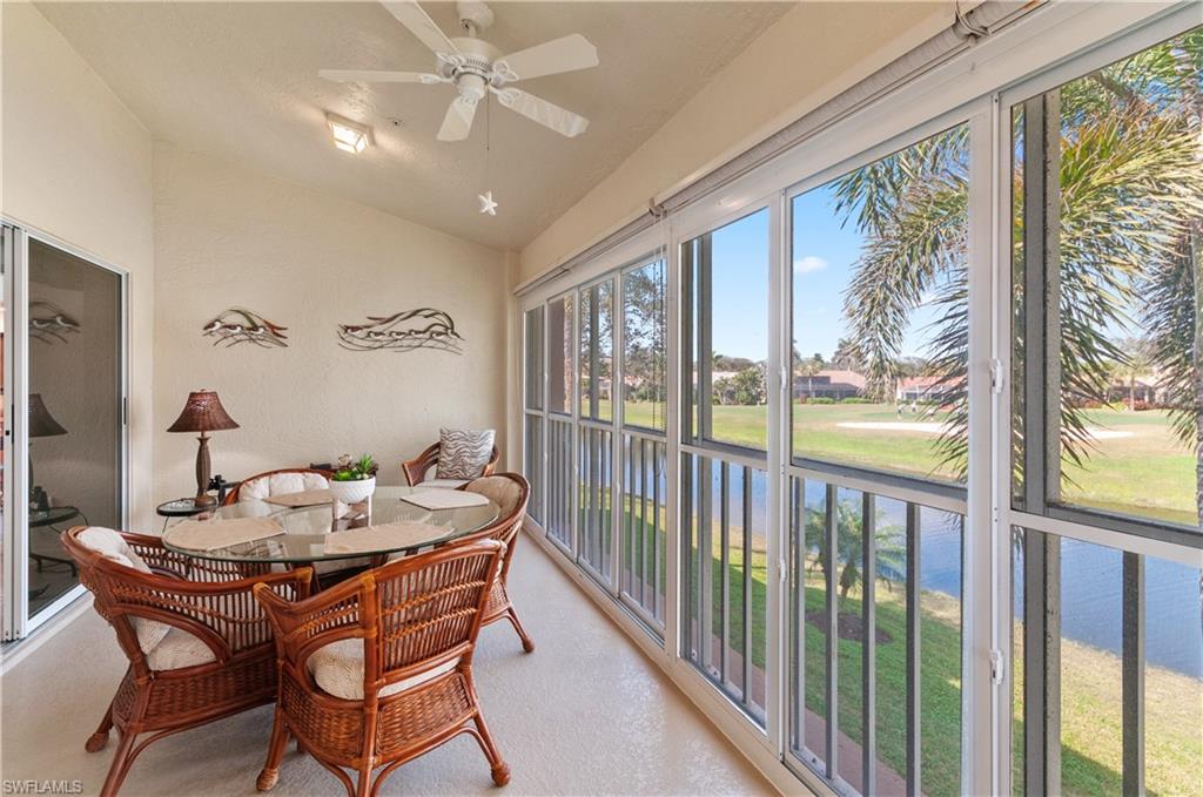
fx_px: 500
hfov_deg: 100.5
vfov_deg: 77.1
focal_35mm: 15
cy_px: 398
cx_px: 602
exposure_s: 1/6
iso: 200
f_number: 8
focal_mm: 10
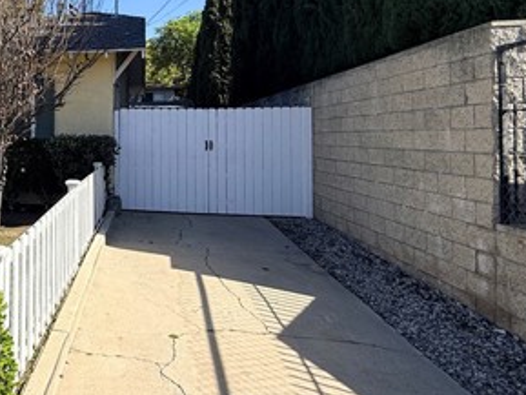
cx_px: 22
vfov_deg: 44.7
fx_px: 471
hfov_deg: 49.6
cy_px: 126
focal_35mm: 31
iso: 50
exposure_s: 1/1431
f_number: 2.2
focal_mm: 2.22
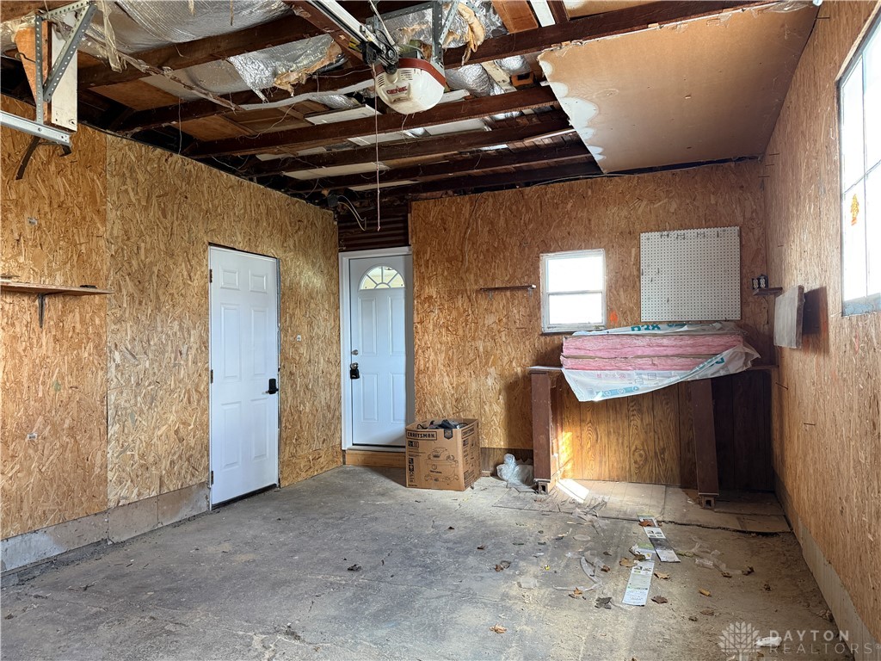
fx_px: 611
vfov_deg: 56.8
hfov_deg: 71.6
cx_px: 440
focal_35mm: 24
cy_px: 330
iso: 250
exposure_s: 1/60
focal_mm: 6.76
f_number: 1.78
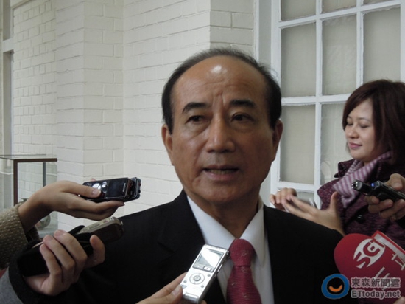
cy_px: 152
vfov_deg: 23.6
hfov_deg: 31.2
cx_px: 202
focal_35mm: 62
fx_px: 725
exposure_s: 1/40
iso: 400
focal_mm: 11.1
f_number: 4.2
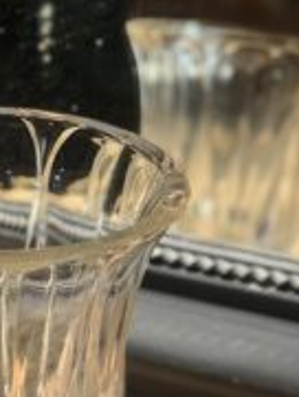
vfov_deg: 17.0
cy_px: 281
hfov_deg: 12.8
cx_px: 26
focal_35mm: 115
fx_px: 1323
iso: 16
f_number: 2.4
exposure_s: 1/333
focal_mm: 6
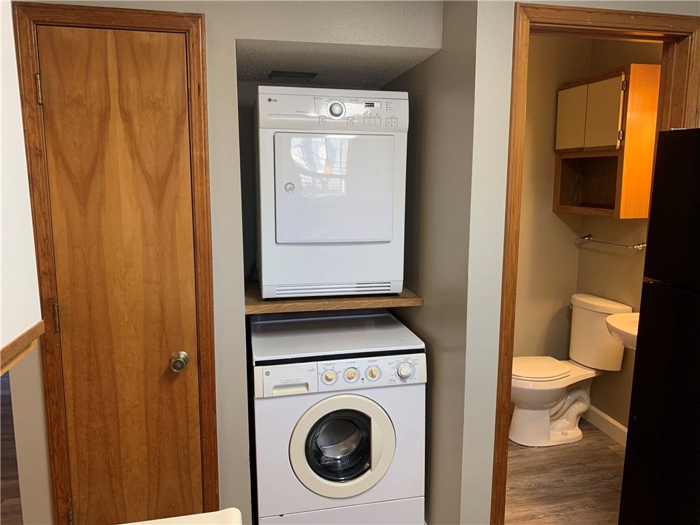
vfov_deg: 53.1
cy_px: 262
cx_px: 350
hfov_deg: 67.3
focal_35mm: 26
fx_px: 526
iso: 80
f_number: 1.8
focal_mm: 4.25
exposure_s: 1/60
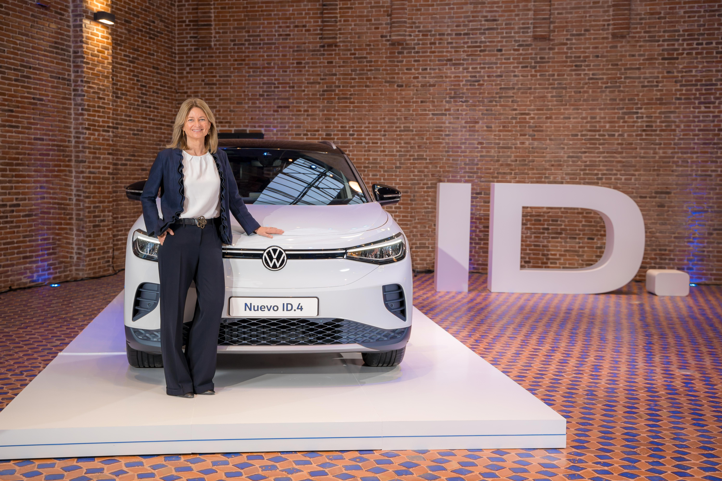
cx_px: 361
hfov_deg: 42.7
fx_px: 922
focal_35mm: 46
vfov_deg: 29.2
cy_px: 240
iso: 320
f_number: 3.5
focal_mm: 46
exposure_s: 1/80
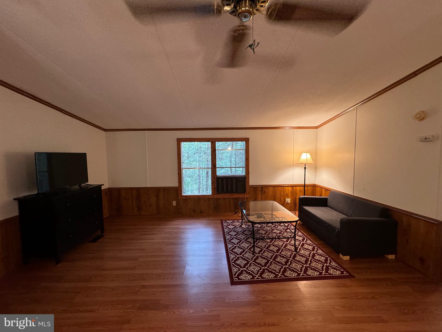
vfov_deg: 85.7
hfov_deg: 102.1
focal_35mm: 14
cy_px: 166
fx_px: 179
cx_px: 221
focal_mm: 2.22
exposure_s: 1/60
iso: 400
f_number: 2.2
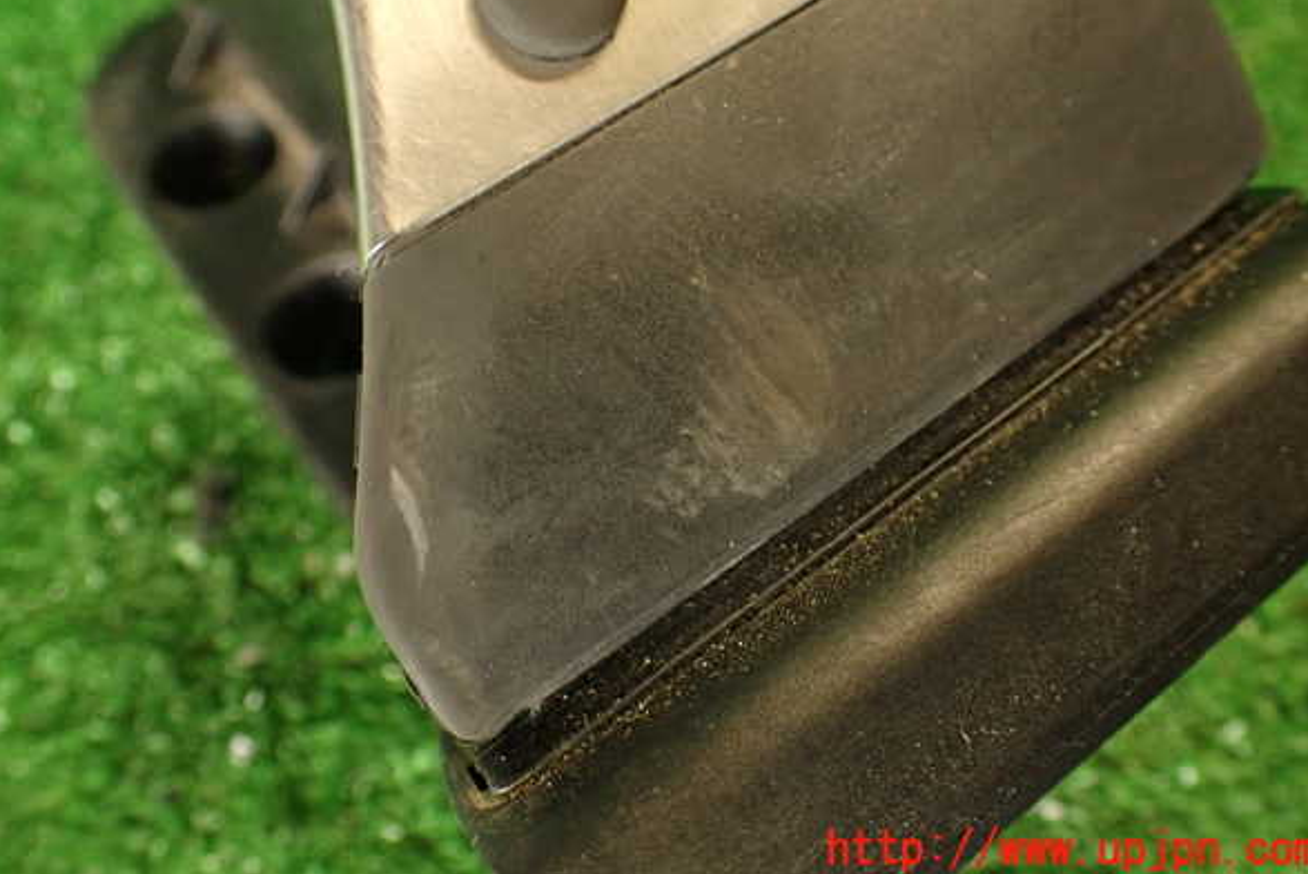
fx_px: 1236
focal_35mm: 34
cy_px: 377
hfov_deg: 55.8
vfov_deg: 38.8
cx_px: 662
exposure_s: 1/30
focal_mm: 5.79
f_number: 2.4
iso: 320
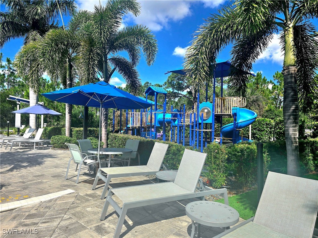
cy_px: 119
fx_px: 211
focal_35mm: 23
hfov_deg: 73.9
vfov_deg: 58.9
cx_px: 159
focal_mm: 6.3
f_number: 1.7
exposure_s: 1/1111
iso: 12
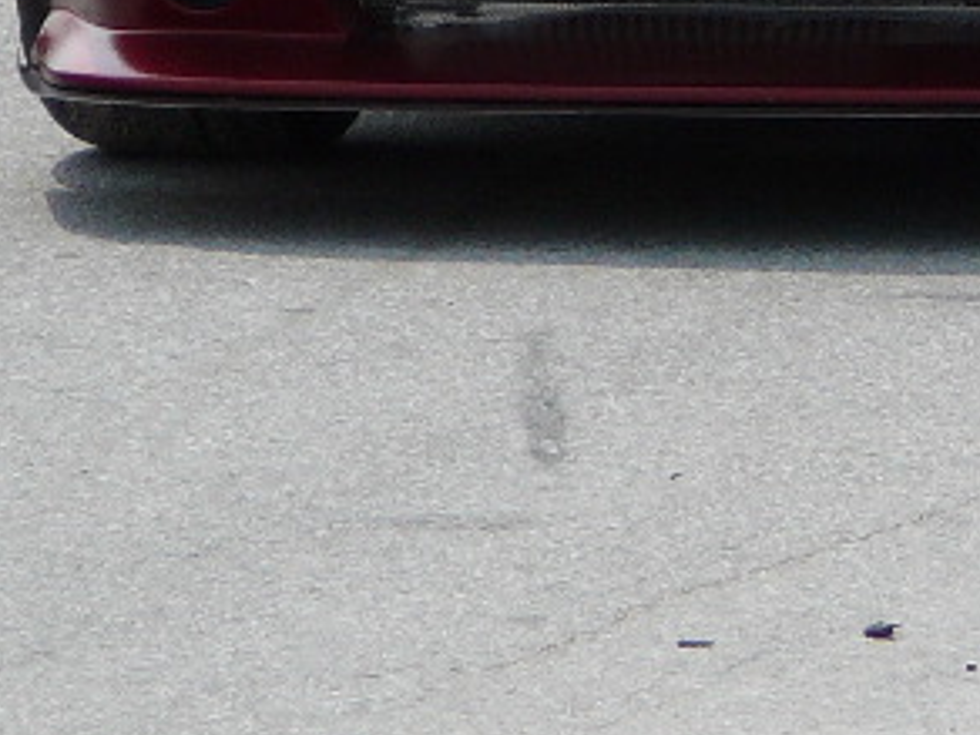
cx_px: 920
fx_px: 19789
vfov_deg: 2.1
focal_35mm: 699
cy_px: -164
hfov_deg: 2.8
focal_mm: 30.3
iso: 80
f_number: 4.1
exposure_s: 1/800
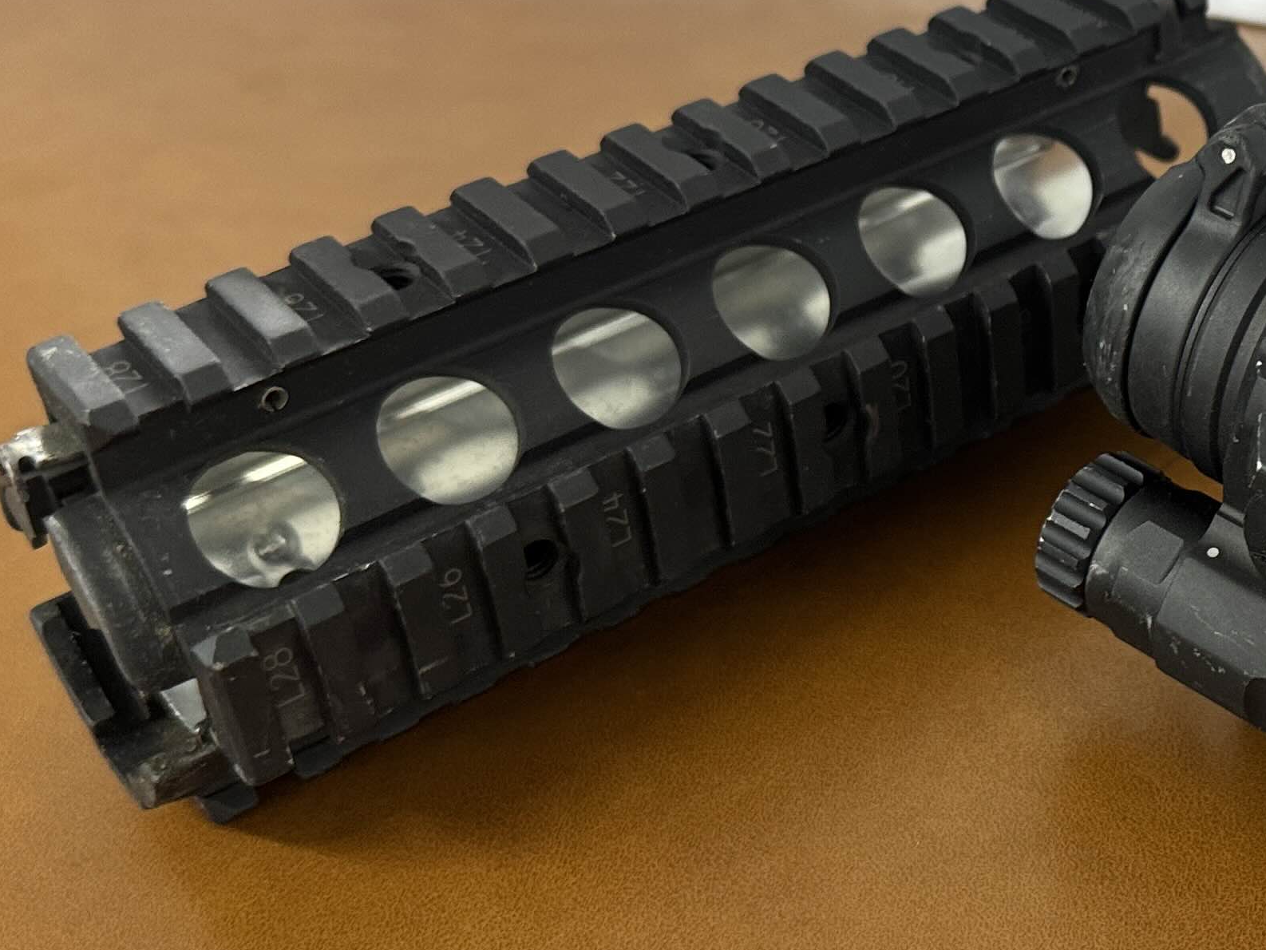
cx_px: 1224
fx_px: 2231
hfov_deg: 29.8
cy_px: 419
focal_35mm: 61
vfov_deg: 24.0
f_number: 1.78
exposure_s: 1/60
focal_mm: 6.76
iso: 250
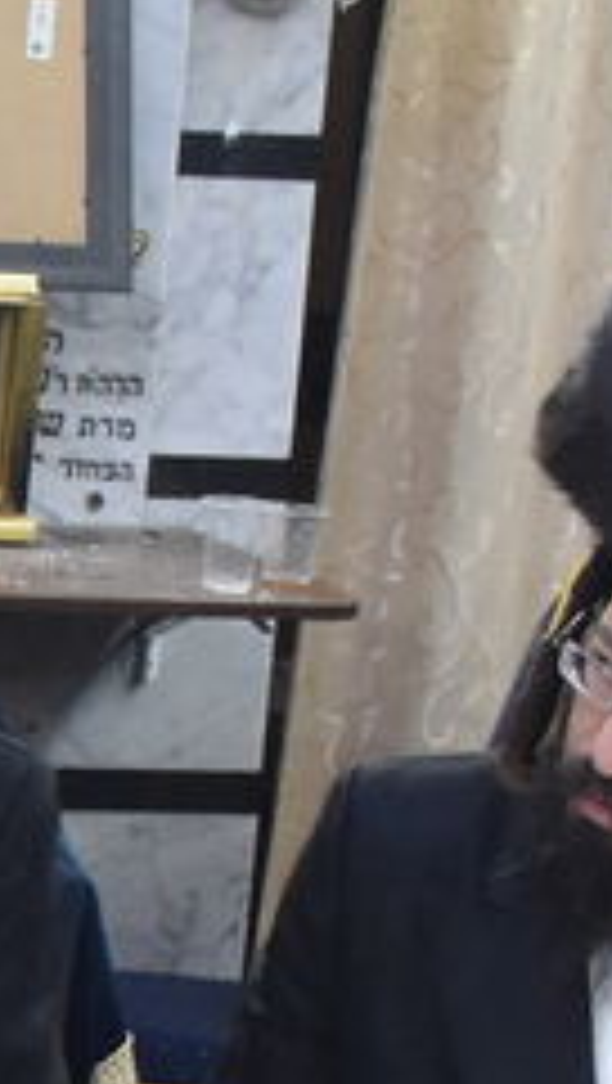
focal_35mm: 164
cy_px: 1140
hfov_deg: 6.3
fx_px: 4720
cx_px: -1647
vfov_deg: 12.9
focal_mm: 18
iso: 1250
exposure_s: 1/160
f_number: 5.6
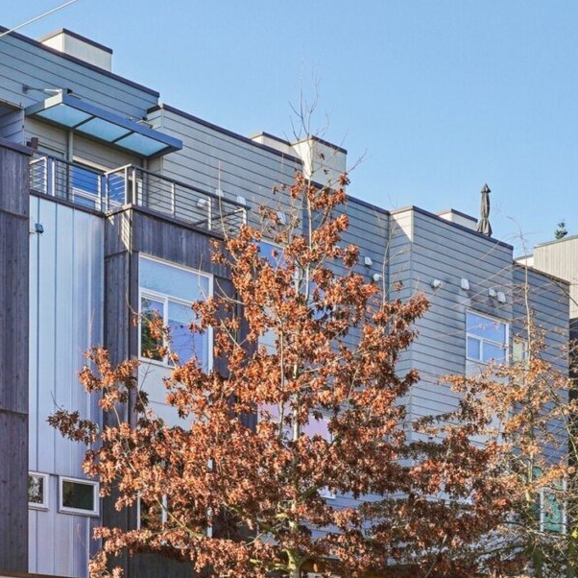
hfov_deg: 20.1
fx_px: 1568
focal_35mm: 83
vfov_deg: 20.7
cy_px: 441
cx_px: -32
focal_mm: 28
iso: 100
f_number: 8
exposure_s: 1/200
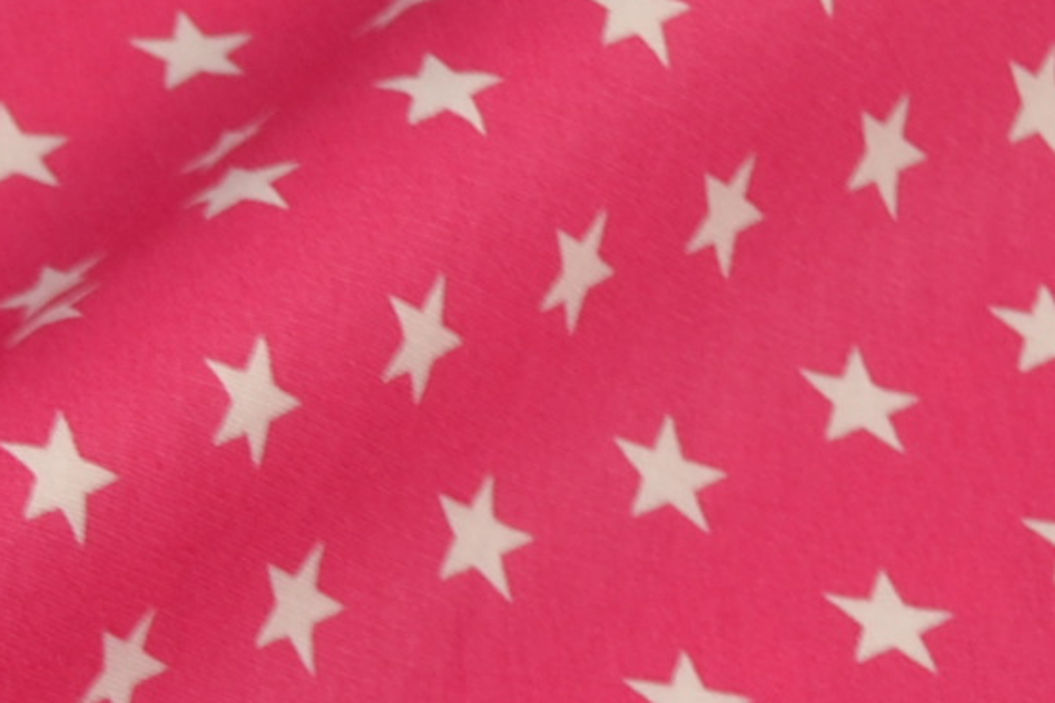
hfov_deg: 7.1
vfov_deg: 5.2
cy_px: 955
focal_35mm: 263
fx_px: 7707
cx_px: -1949
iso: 100
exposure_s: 1/15
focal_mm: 28
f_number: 8
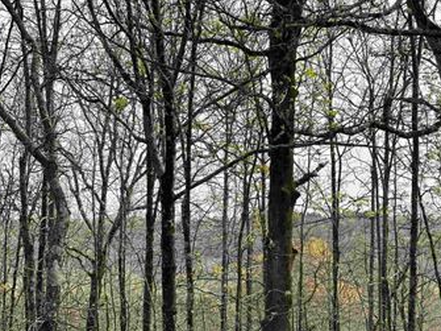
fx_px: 1465
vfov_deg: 12.9
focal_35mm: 115
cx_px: 294
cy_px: 181
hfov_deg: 17.1
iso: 32
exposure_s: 1/388
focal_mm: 9
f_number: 2.8
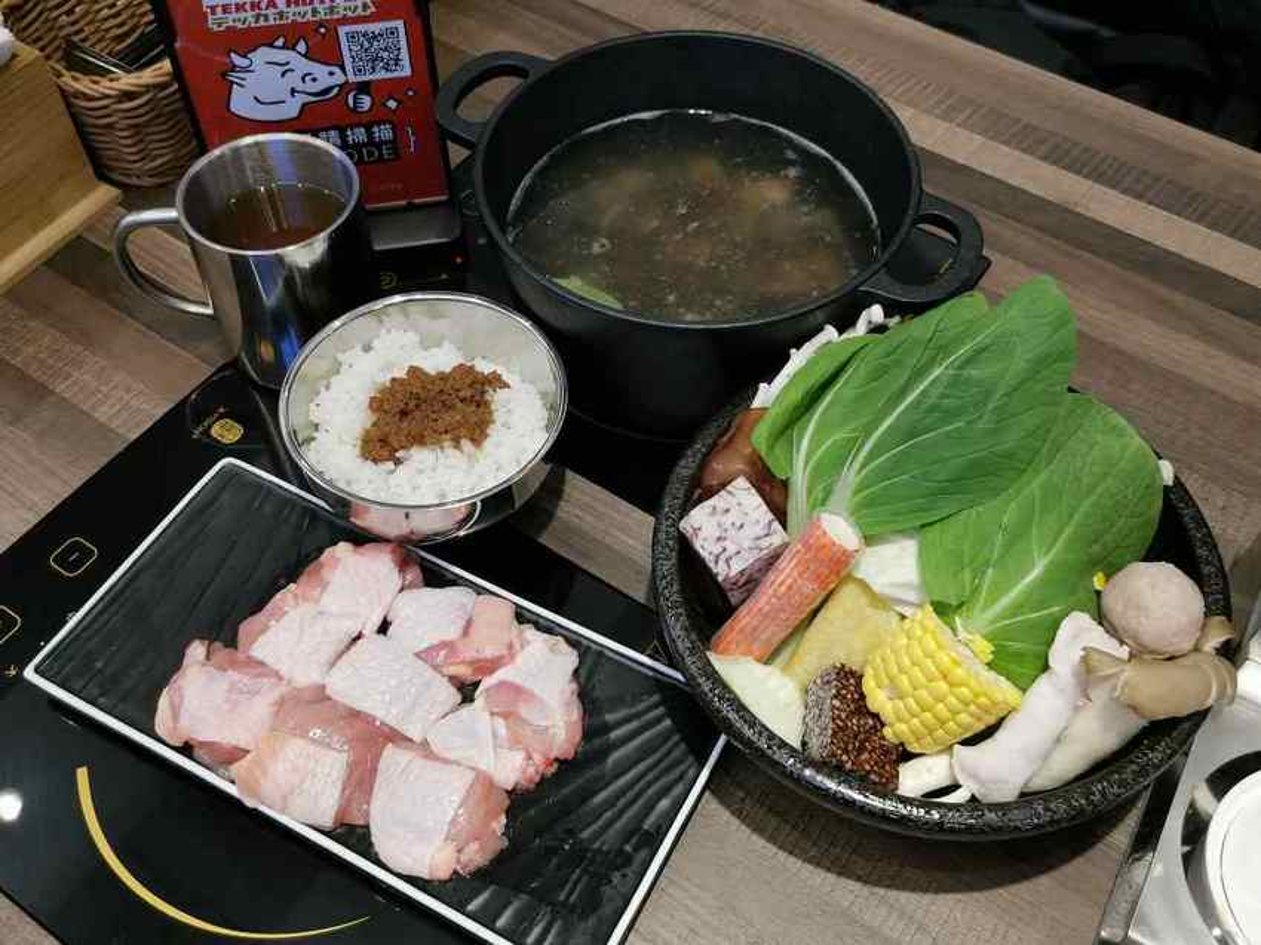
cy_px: 472
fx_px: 1238
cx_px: 630
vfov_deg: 41.8
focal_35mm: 34
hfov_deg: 54.0
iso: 100
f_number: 1.8
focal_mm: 5.58
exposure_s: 1/100
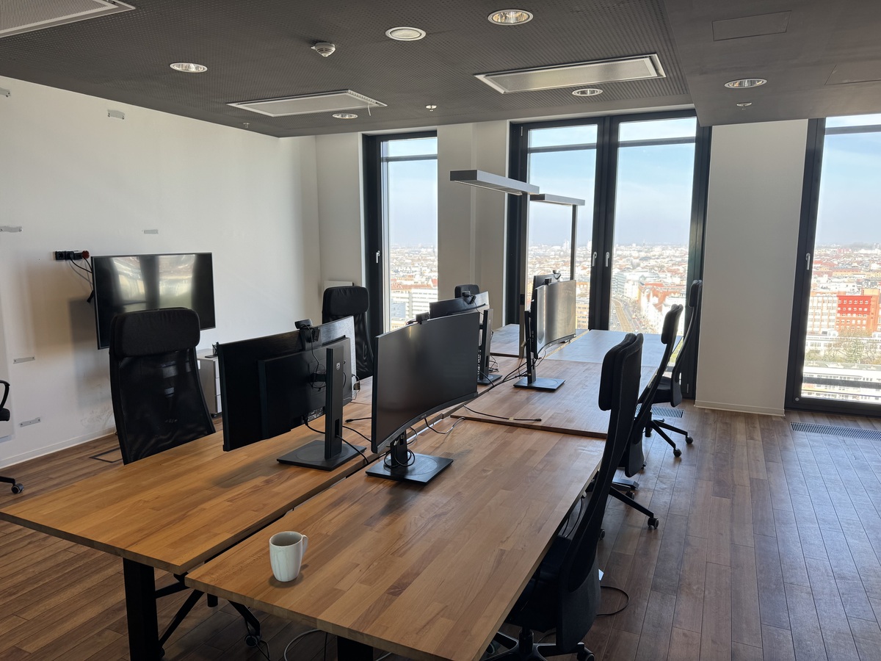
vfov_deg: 56.8
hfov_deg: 71.6
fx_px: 611
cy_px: 330
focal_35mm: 24
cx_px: 440
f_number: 1.78
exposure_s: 1/178
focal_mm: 6.76
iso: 64
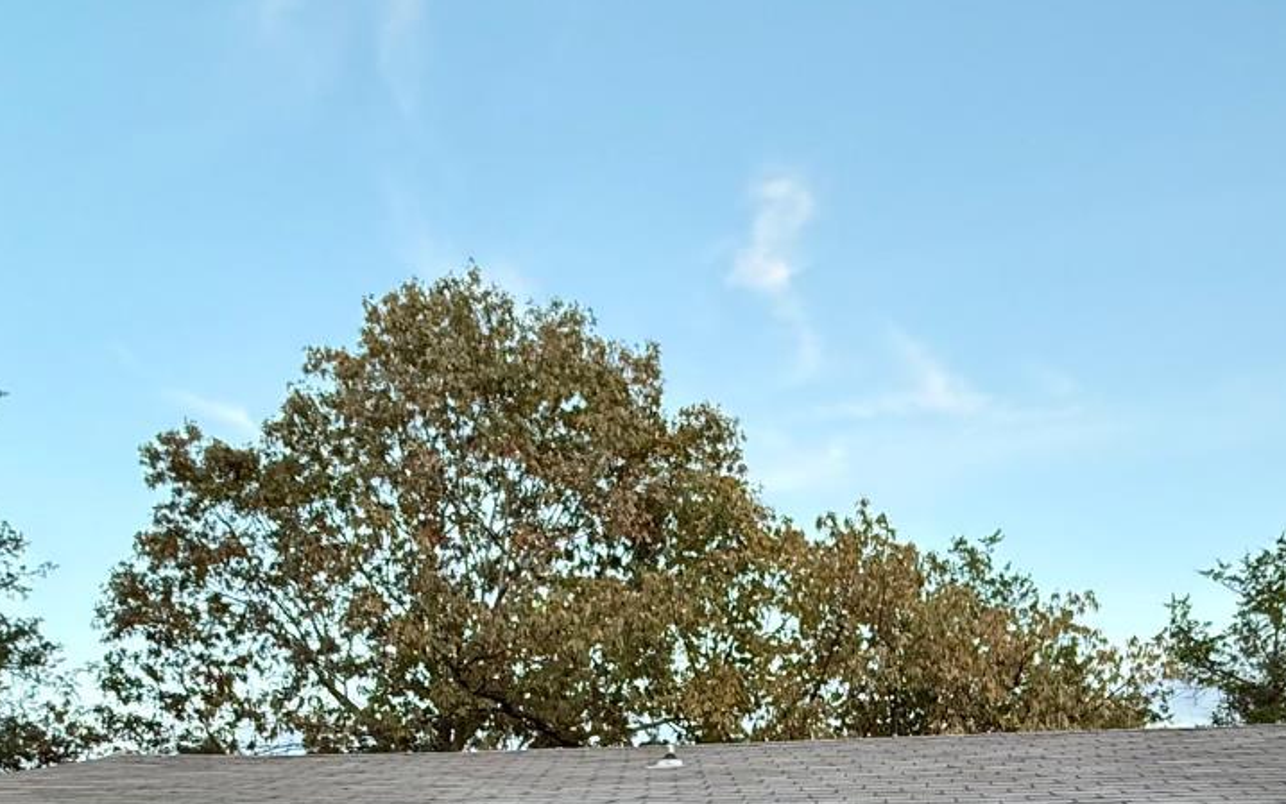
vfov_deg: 33.7
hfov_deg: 60.3
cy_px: 941
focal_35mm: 31
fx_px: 1087
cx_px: 817
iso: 320
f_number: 2.2
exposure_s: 1/99
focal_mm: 2.22
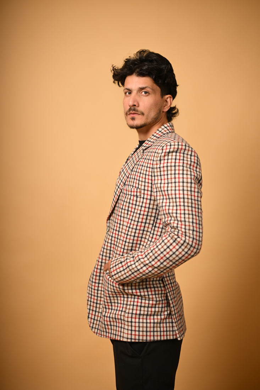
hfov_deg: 27.0
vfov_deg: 39.6
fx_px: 542
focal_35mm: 50
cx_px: 130
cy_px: 195
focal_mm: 50
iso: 160
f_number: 2.2
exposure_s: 1/1000
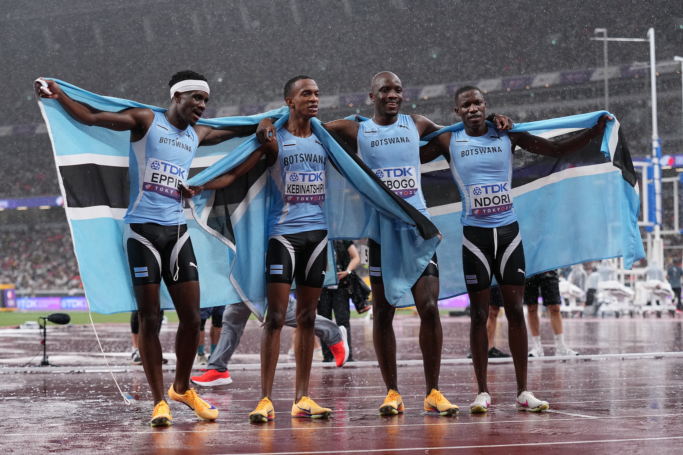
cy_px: 228
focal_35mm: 77
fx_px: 1461
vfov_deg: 17.7
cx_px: 342
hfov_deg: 26.3
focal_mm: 77
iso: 1600
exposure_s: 1/1250
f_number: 4
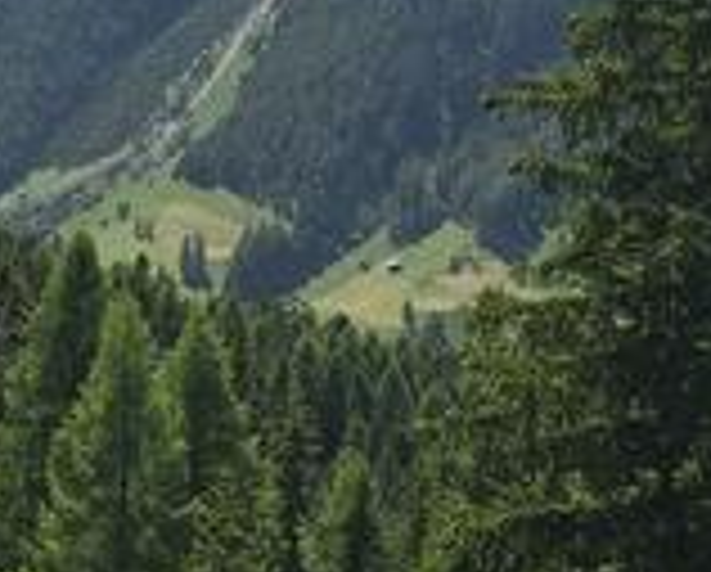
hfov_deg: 11.0
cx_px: -1026
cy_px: -227
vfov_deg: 10.3
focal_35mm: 146
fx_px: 3078
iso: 12
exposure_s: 1/1108
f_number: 1.7
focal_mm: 6.3
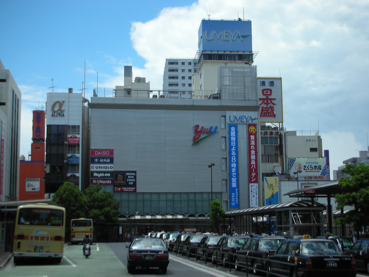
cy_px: 138
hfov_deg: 31.7
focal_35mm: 61
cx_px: 184
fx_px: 650
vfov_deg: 24.0
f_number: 11.3
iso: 50
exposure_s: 1/61.1
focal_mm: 10.1
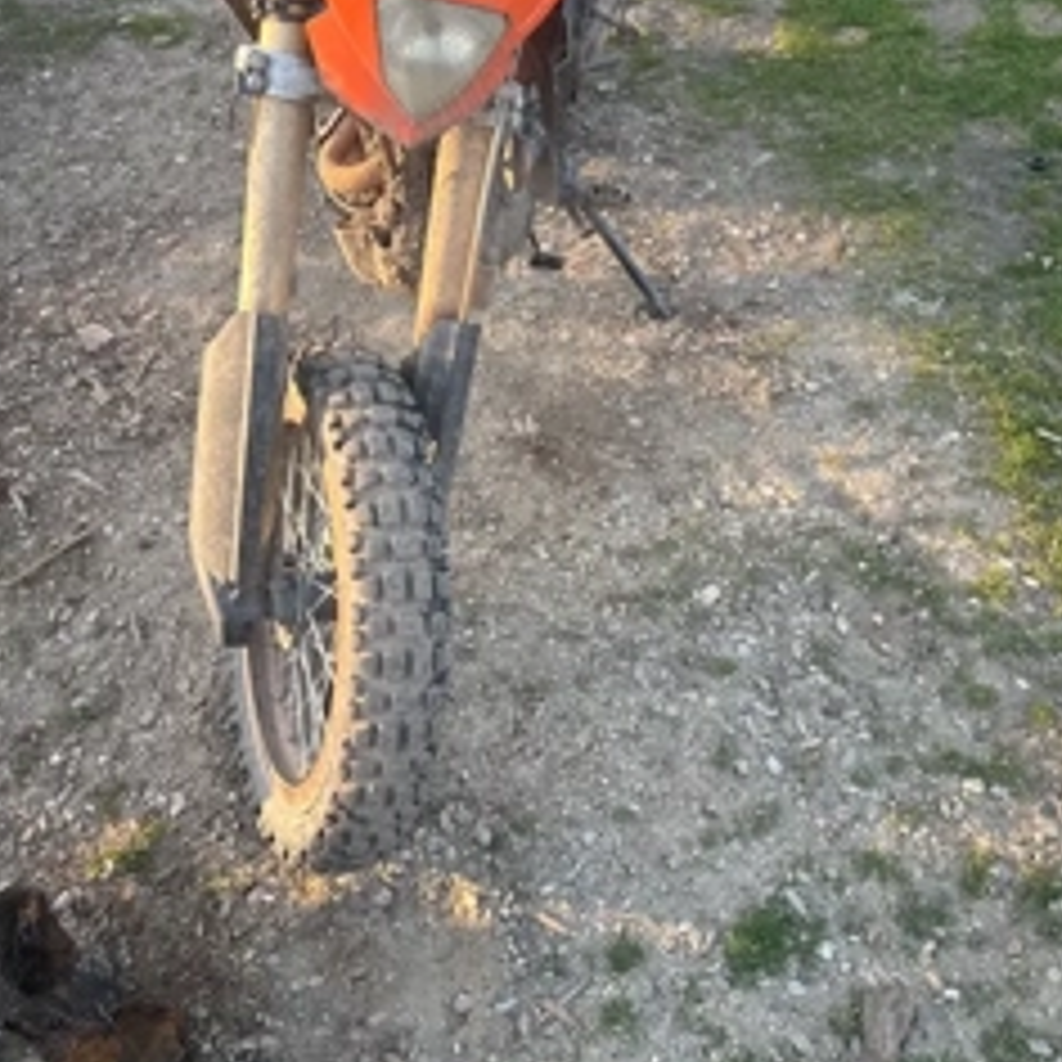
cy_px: 446
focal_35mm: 36
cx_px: 585
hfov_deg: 46.0
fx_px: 1250
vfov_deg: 45.9
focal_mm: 6.86
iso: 80
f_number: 1.78
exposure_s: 1/248
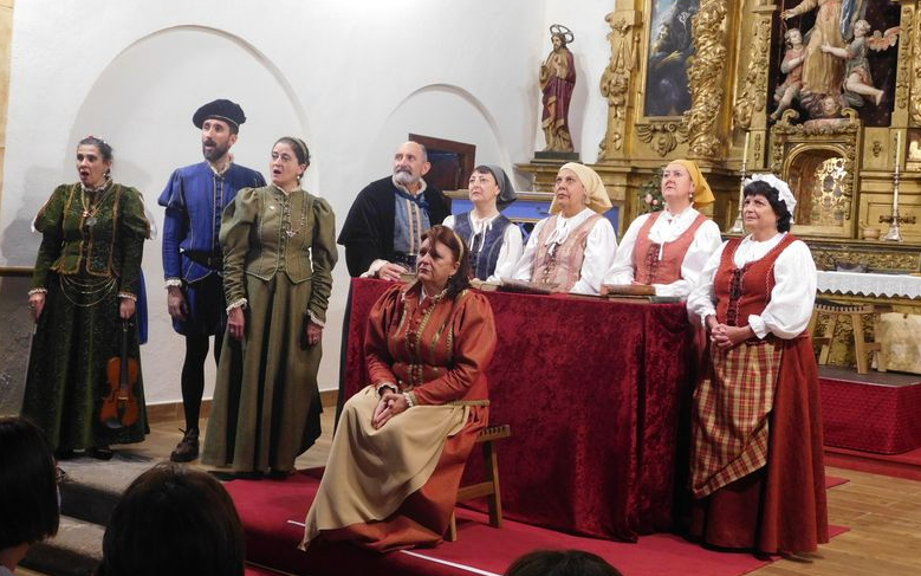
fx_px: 1230
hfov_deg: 41.1
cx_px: 462
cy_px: 252
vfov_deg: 26.3
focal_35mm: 49
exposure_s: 1/30
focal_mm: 8
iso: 320
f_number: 3.7
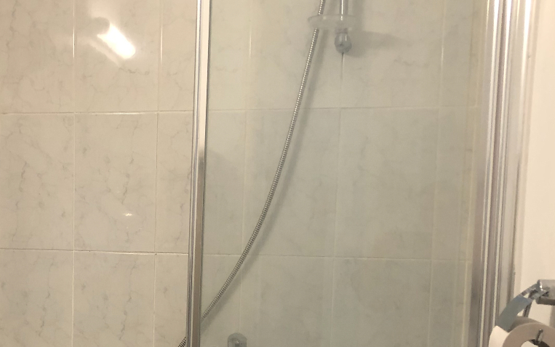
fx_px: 847
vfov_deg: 22.6
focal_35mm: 56
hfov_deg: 35.5
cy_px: 309
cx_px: 142
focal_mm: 3.99
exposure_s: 1/20
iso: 40
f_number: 1.8
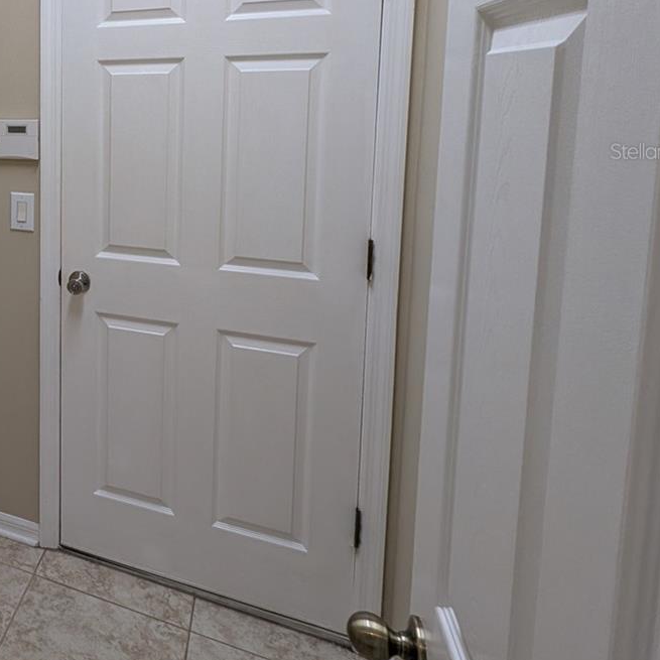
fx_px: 604
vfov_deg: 54.2
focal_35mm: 28
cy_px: 151
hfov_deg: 42.2
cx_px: -98
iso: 54
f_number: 2.2
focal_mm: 1.95
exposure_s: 1/24
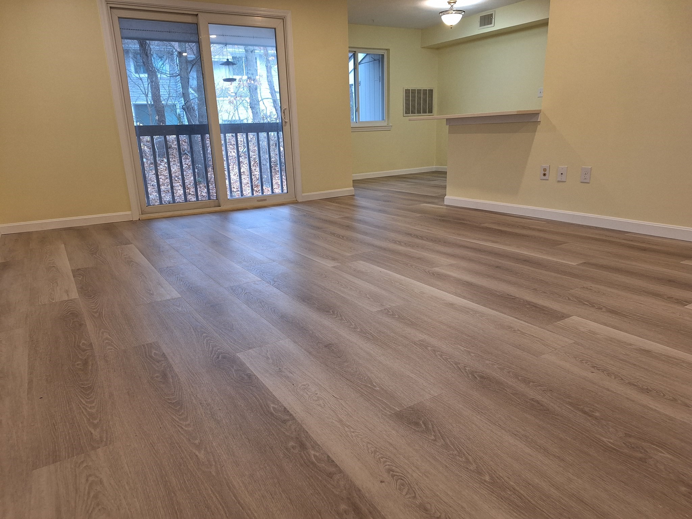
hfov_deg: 73.9
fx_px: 460
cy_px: 260
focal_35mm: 23
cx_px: 346
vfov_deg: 58.9
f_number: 1.8
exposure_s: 1/40
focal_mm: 5.54
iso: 100
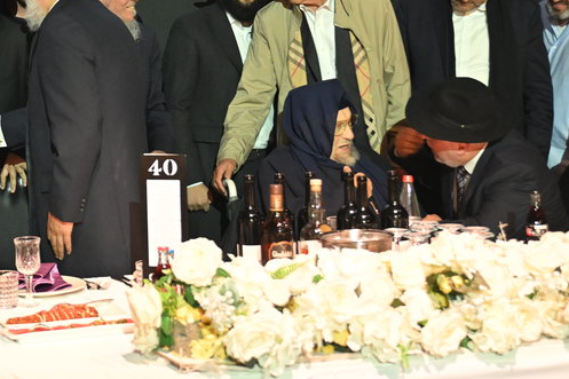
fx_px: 1492
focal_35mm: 94
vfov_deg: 14.0
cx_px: 31
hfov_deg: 21.0
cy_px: -88
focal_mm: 33.5
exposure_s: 1/200
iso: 2000
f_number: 2.8
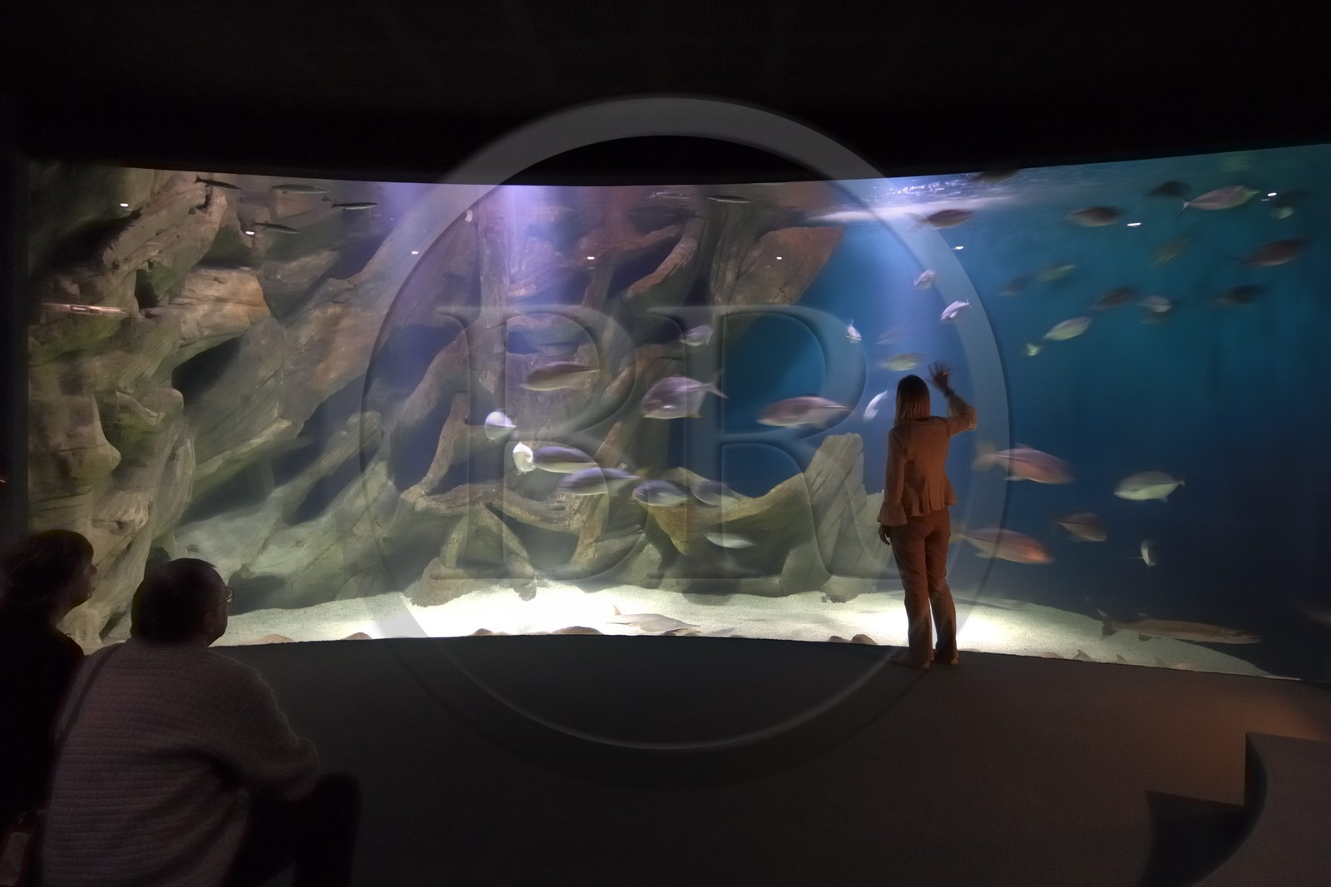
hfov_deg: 81.2
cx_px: 666
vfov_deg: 59.5
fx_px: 776
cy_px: 444
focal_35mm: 21
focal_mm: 14
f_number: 4
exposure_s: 1/5
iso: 400
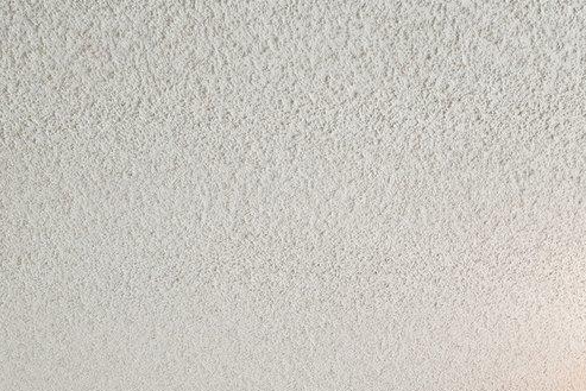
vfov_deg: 17.5
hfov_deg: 36.1
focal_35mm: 54
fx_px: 879
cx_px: 433
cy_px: 791
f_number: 8
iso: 400
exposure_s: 1/8
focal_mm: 13
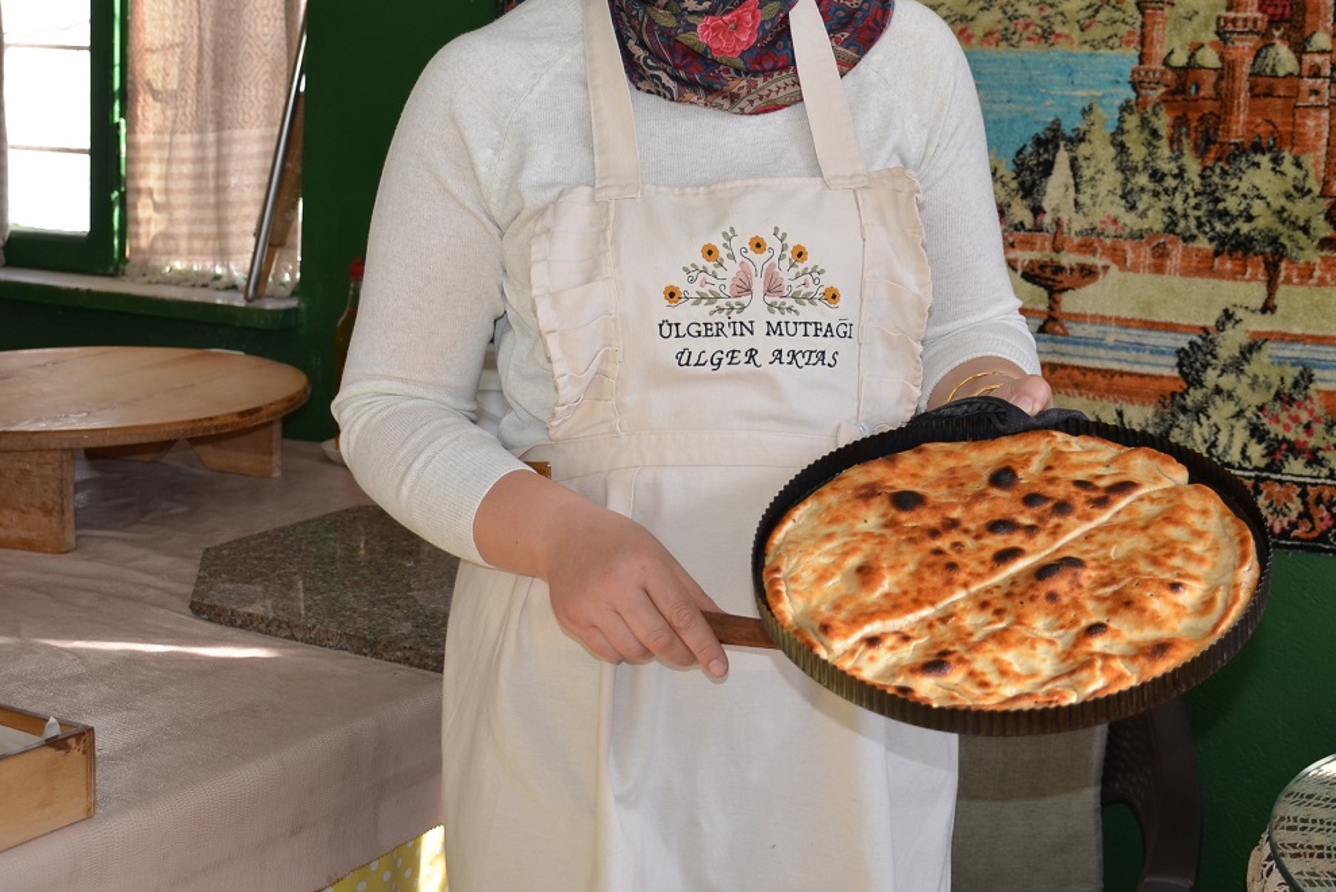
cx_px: 725
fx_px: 2190
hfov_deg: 33.9
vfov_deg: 22.8
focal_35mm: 59
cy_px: 249
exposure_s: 1/160
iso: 200
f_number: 3.8
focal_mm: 26
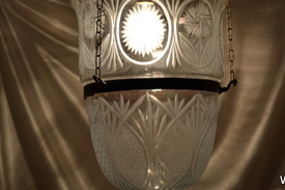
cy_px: 34
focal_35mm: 110
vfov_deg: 12.4
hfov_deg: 18.6
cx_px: 161
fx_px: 870
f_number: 5.6
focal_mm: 42
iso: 100
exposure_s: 1/60
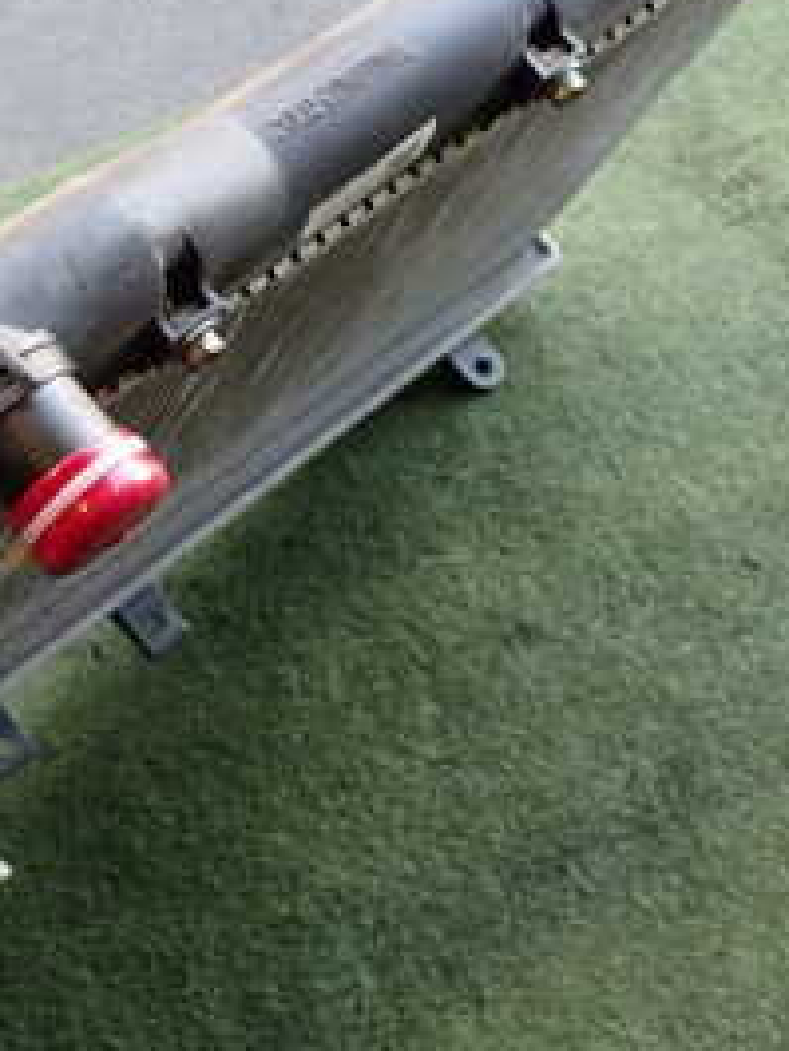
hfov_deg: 21.2
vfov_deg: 28.3
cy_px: 325
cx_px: 103
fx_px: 2065
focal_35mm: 68
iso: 200
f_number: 2.3
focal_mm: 5.4
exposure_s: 1/80
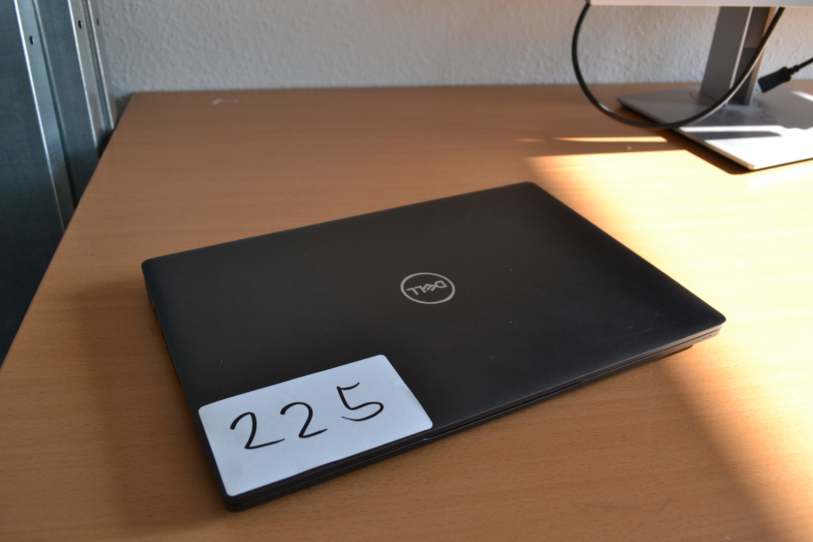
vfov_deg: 43.6
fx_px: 678
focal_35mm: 30
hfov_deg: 61.9
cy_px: 271
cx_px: 406
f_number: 5.6
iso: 320
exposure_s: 1/125
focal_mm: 20
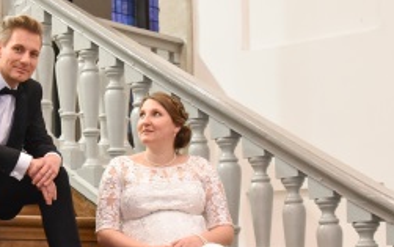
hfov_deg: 19.3
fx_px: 1149
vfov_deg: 12.1
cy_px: 227
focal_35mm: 107
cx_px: 93
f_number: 4
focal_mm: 44
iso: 5600
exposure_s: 1/60
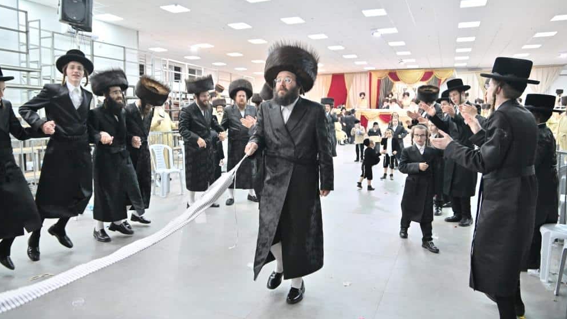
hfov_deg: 71.9
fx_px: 391
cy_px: 149
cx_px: 279
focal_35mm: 26
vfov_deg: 44.4
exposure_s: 1/160
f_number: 4
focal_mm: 24
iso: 2000
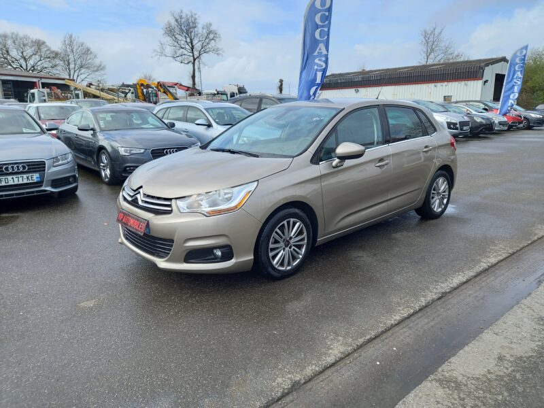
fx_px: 393
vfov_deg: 54.9
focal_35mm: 25
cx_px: 272
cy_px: 204
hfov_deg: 69.4
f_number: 2
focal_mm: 4.6
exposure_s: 1/355
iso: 25
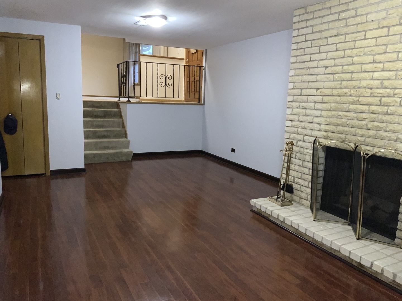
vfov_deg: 48.2
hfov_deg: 61.7
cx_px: 201
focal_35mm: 29
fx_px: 337
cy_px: 150
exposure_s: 1/40
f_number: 1.8
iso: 125
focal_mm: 3
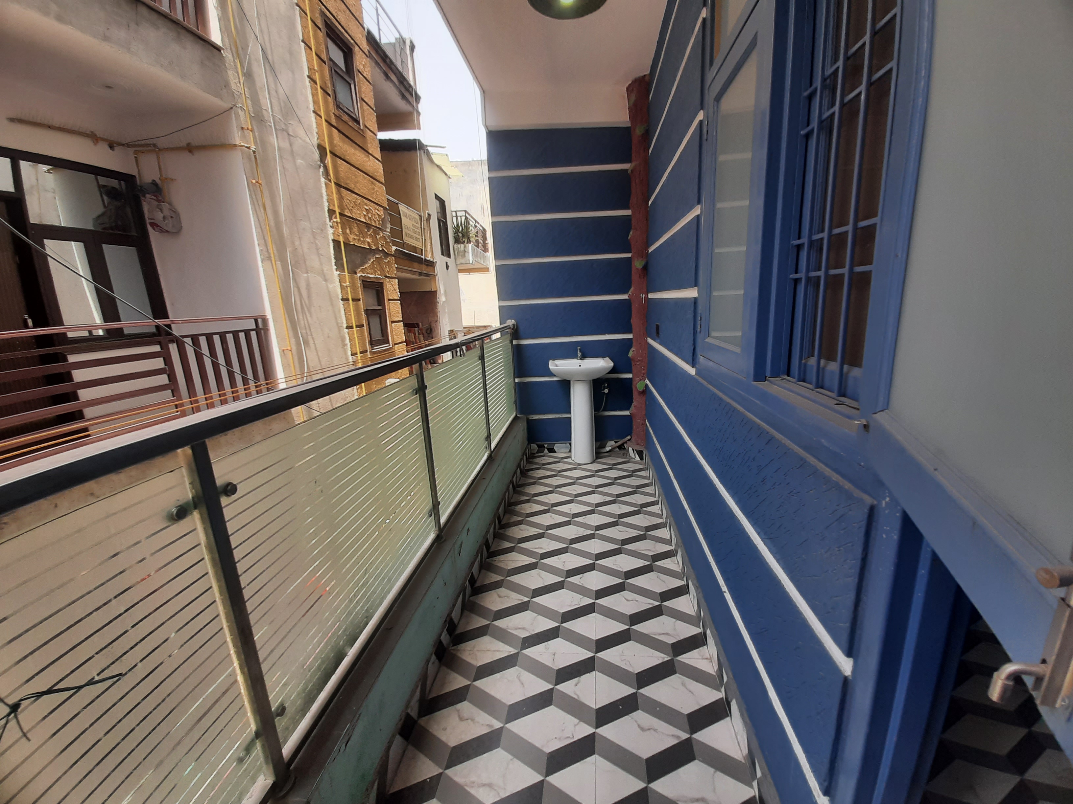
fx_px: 403
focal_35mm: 13
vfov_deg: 89.9
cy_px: 402
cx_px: 536
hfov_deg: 106.2
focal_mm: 1.42
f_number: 2.2
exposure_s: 1/139
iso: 40
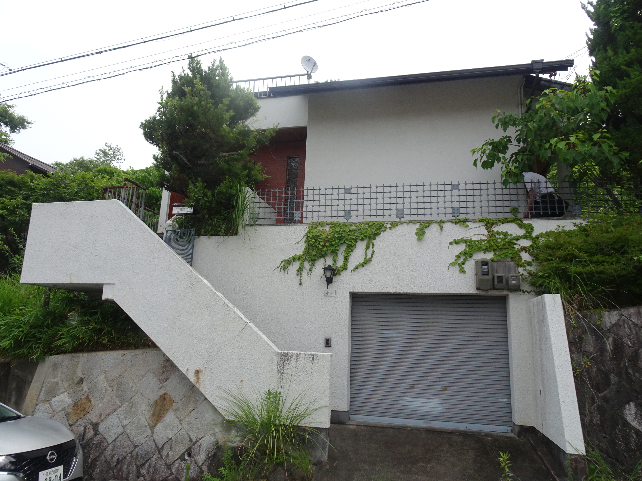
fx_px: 445
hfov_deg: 71.6
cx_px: 321
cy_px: 240
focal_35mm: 24
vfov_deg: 56.8
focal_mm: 4.1
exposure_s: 1/640
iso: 80
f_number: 3.5
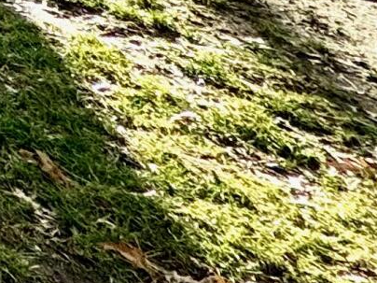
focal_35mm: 104
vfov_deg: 9.6
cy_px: -649
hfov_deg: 9.6
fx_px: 1133
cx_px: -938
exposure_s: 1/1506
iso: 50
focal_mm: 2.22
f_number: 2.2
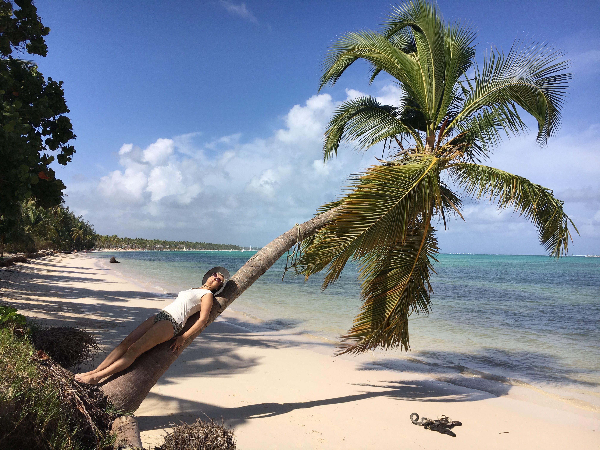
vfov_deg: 48.2
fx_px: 503
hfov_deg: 61.7
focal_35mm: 29
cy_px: 225
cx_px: 300
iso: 25
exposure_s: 1/2747
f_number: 2.2
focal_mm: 4.15
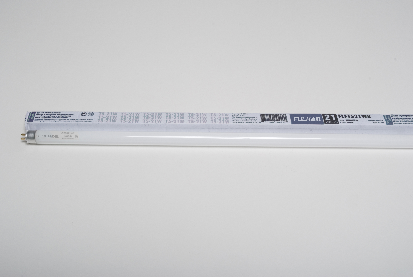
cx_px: 206
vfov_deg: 33.1
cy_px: 138
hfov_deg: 47.9
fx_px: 465
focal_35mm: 40
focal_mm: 27
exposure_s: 1/200
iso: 100
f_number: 20
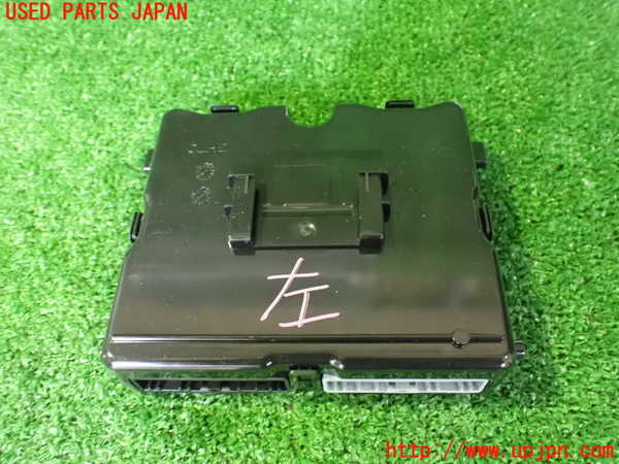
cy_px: 232
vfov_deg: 46.8
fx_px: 536
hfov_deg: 60.0
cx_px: 310
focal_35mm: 30
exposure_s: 1/25
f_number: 2.3
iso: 1600
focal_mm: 5.4
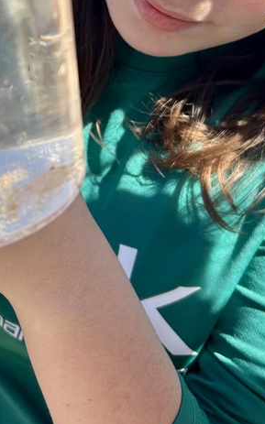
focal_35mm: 61
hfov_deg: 20.6
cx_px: -2
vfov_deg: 31.6
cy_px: 27
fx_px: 706
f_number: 1.5
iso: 50
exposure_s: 1/1553
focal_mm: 5.7
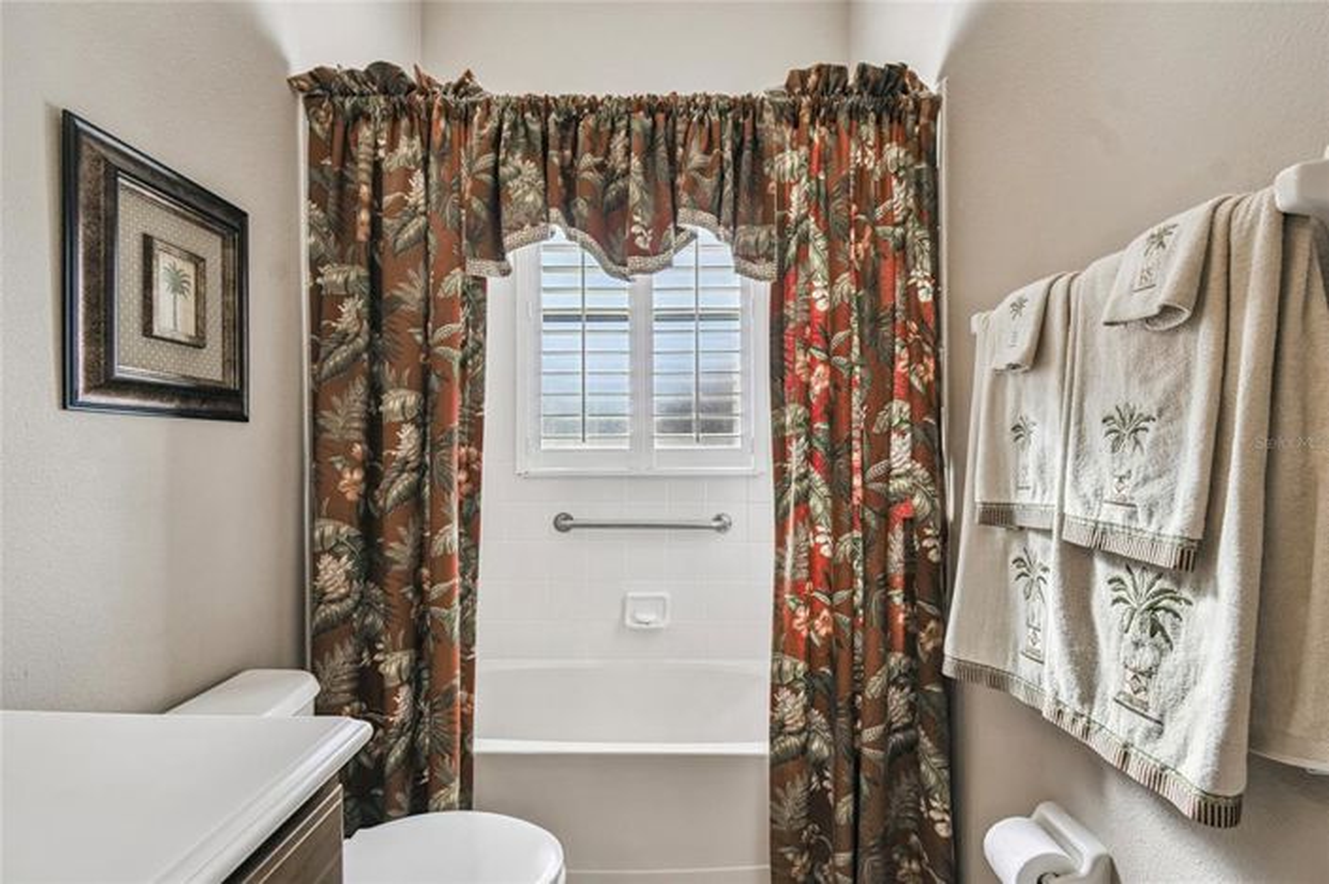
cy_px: 442
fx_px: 553
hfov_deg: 100.4
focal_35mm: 15
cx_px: 664
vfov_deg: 77.2
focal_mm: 10
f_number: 7.1
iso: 100
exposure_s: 1/80
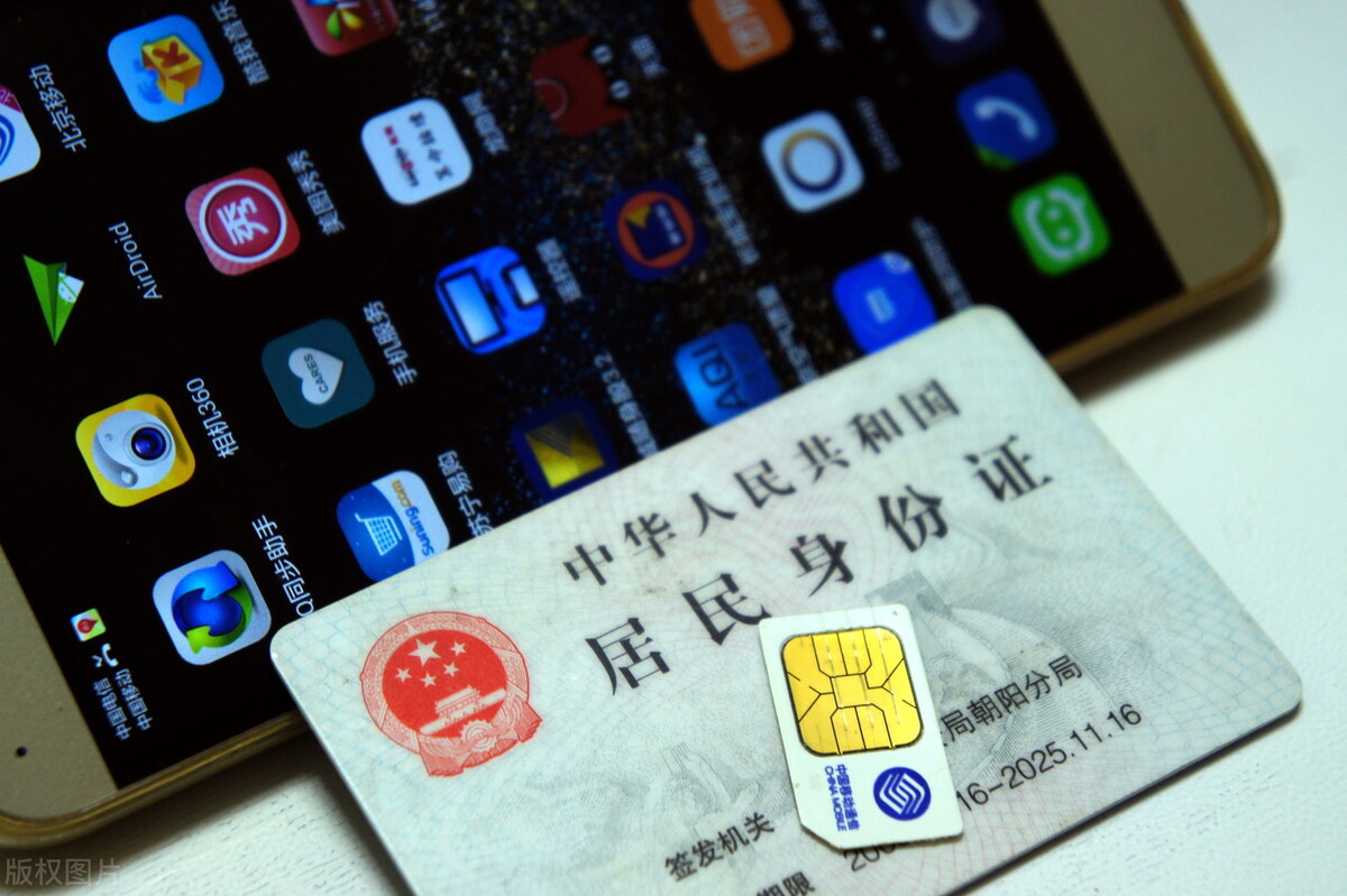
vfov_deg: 16.5
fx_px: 3085
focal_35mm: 82
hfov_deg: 24.6
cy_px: 448
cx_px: 674
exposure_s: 1/20
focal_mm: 55
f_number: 5.6
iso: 200
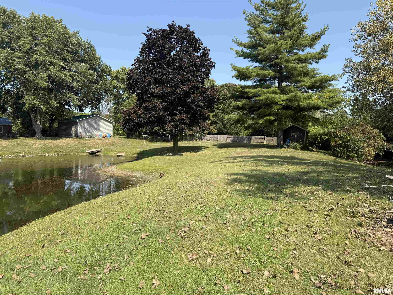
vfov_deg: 56.8
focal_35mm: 24
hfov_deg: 71.6
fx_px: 272
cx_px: 196
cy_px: 148
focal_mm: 6.76
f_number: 1.78
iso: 80
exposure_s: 1/2611
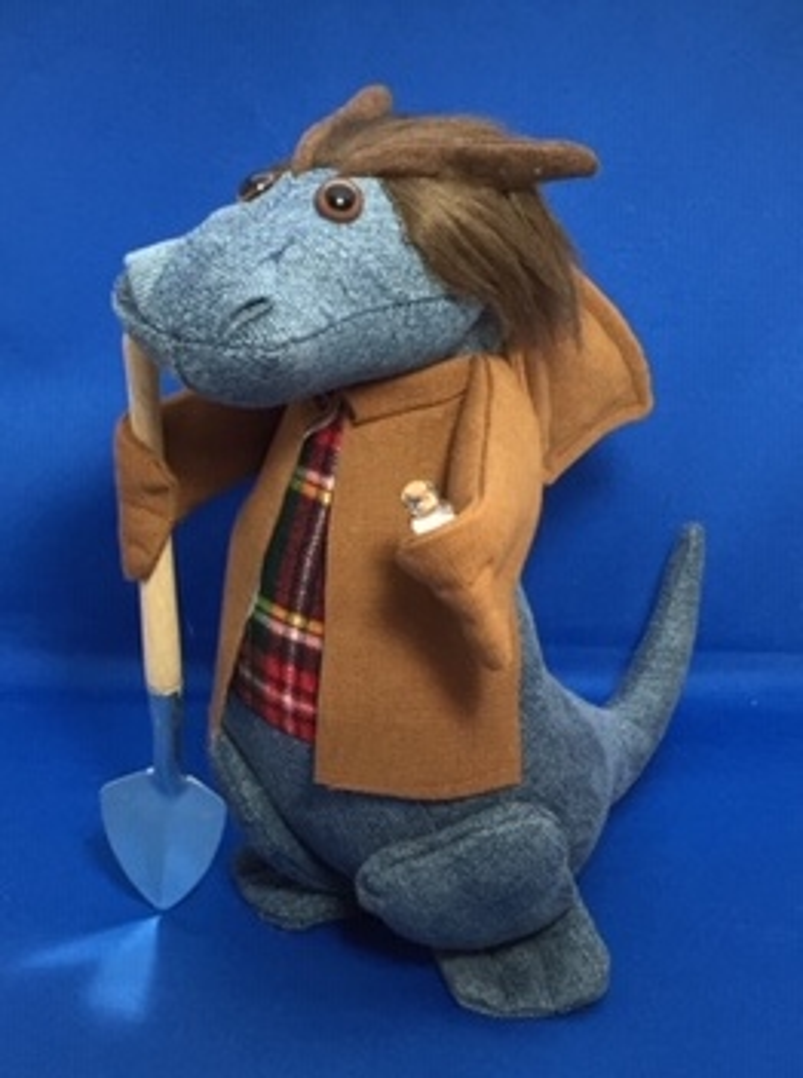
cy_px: 539
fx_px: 901
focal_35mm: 29
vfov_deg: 61.8
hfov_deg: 48.0
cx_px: 402
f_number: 2.2
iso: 50
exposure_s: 1/30
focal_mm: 4.15
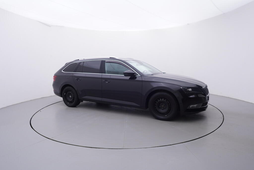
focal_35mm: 22
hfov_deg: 77.3
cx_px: 127
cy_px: 85
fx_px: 159
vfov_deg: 56.2
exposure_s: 1/80
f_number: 5
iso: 200
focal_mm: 15
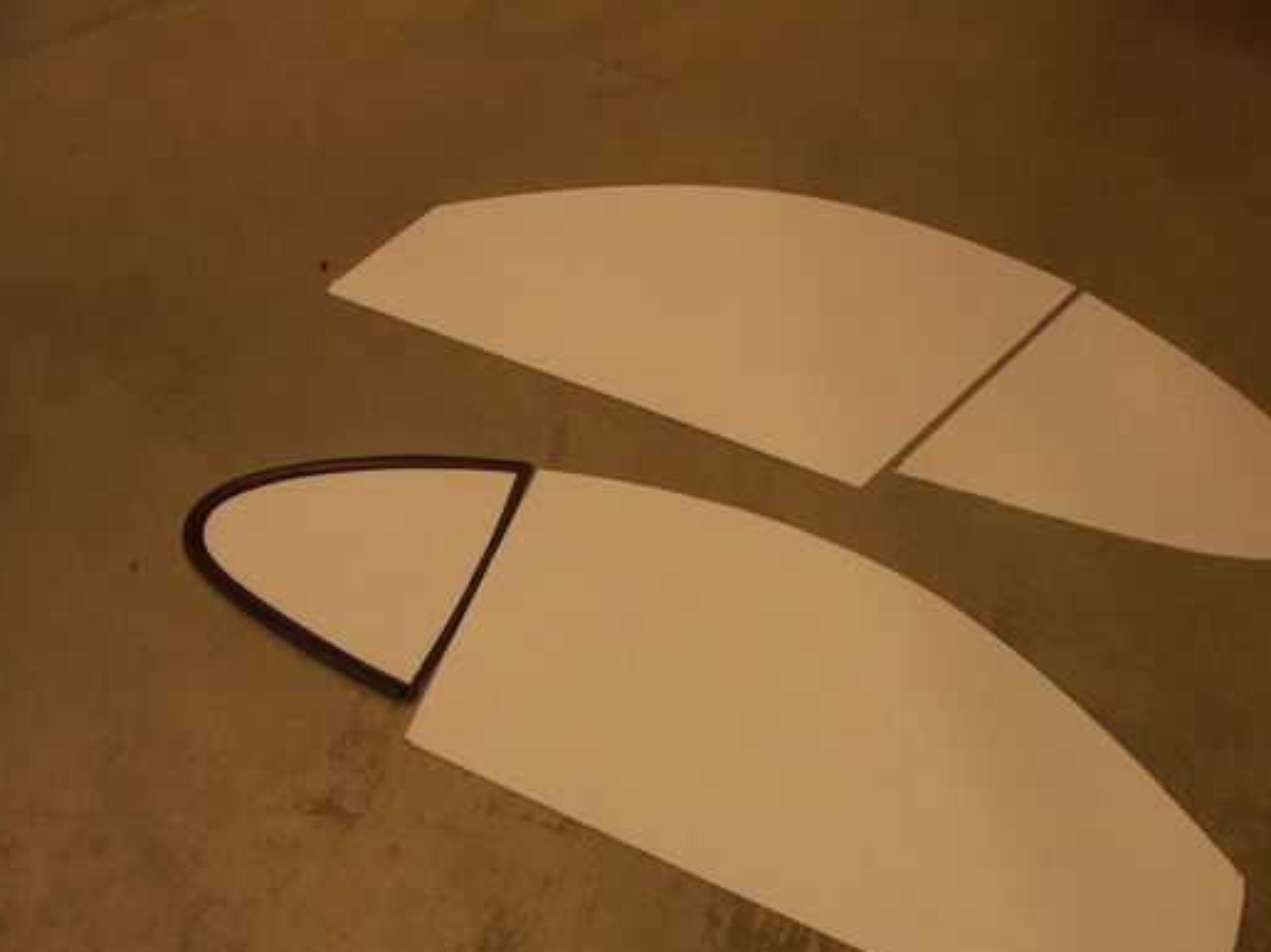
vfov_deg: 35.0
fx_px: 1505
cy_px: 572
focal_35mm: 41
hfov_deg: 45.5
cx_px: 760
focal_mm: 8.53
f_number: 2.8
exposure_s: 1/30
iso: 100
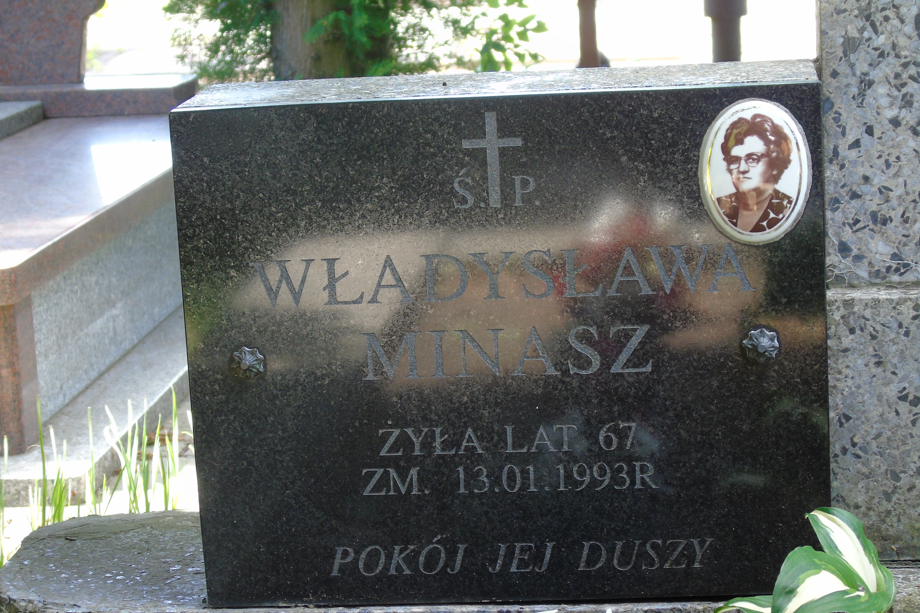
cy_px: 338
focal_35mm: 99
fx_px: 2530
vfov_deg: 13.8
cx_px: 457
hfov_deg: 20.6
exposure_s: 1/30
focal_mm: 17
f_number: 4.3
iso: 100
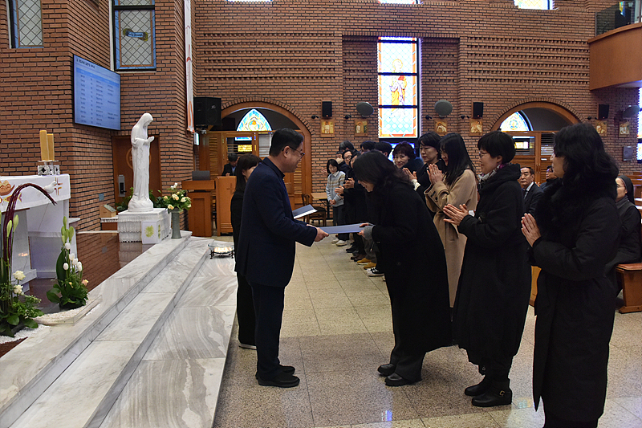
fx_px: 499
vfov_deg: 46.4
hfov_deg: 65.5
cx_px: 321
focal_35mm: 28
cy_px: 214
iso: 4500
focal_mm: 28
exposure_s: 1/125
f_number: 6.3
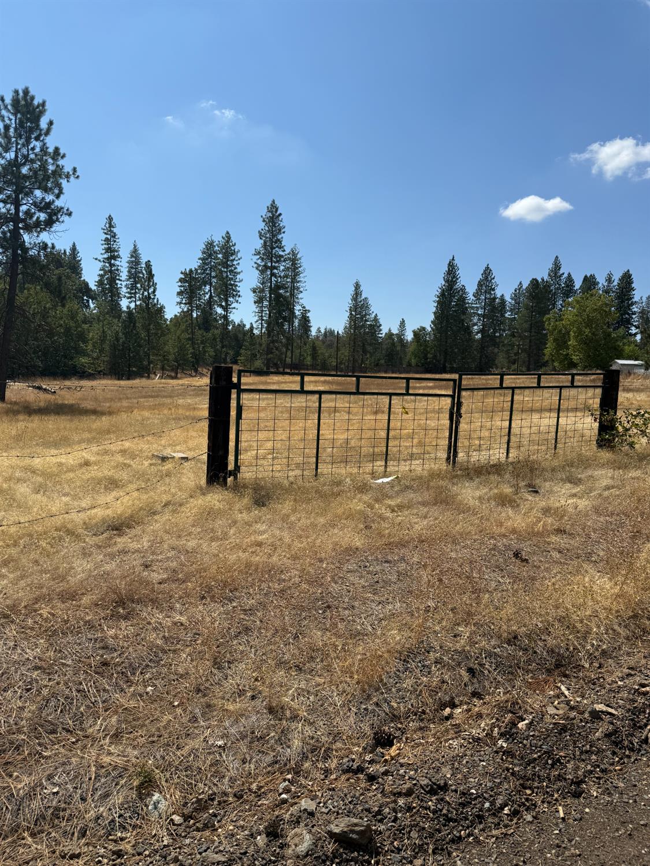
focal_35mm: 24
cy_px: 433
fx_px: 601
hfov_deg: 56.8
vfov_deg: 71.6
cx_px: 325
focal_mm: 6.76
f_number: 1.78
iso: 80
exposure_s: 1/8130
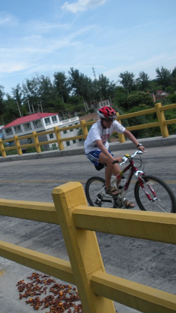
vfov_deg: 45.5
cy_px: 152
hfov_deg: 26.2
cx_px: 46
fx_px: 373
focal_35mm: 45
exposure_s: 1/514
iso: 64
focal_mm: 6.3
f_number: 3.5
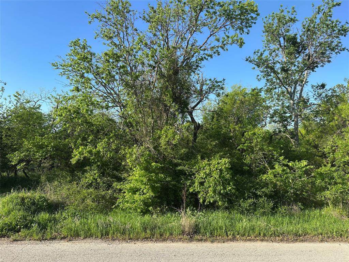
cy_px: 131
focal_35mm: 24
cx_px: 174
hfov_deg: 71.6
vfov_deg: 56.8
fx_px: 242
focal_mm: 6.86
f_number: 1.78
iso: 80
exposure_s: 1/1812
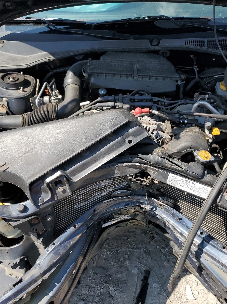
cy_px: 152
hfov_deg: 40.4
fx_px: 306
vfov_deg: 52.6
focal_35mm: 35
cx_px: 143
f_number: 1.5
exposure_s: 1/1667
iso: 50
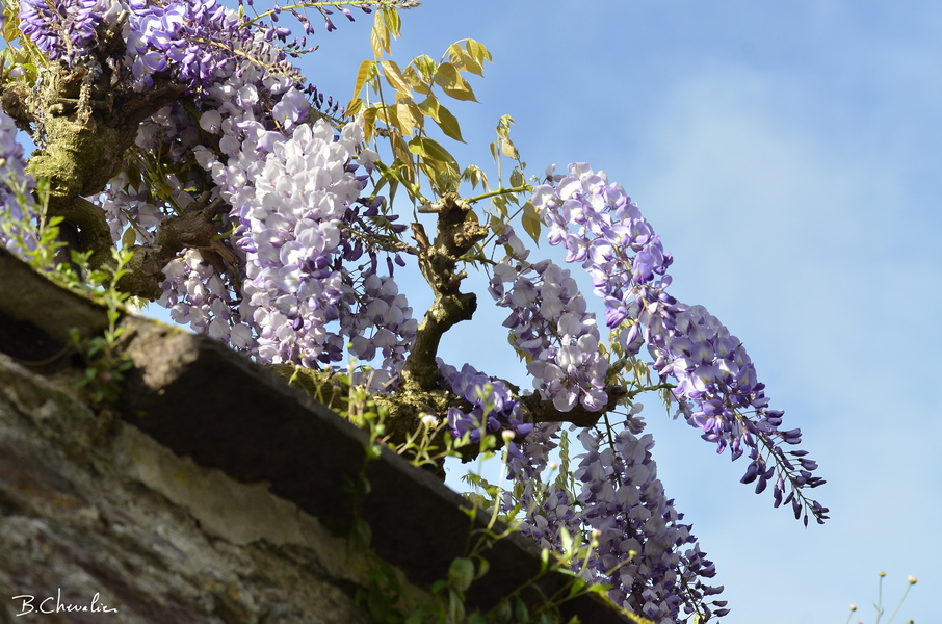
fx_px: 3525
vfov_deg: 10.1
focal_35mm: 135
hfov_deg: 15.2
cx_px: 471
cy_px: 312
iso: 800
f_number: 8
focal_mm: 90
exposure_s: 1/1250
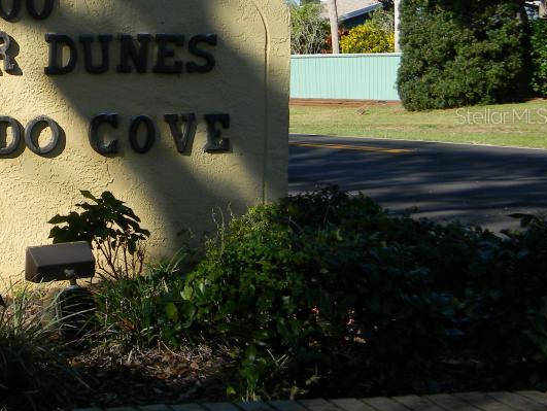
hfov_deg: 23.8
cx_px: 25
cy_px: 115
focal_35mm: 79
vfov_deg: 18.6
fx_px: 1249
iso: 80
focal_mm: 7.3
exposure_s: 1/617
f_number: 3.8
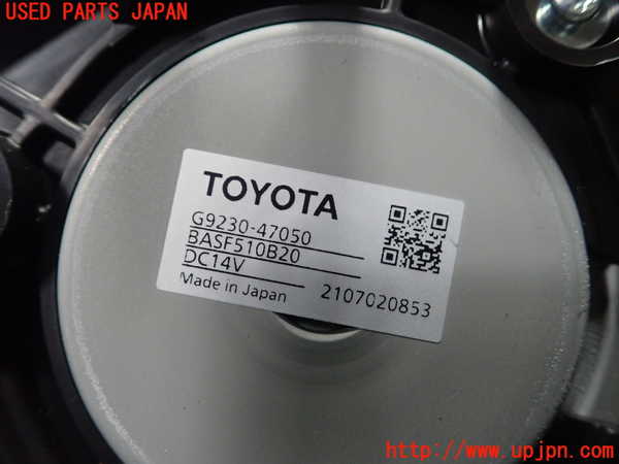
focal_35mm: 30
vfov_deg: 46.8
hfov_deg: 60.0
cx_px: 310
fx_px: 536
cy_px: 232
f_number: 2.3
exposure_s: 1/125
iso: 400
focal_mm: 5.5
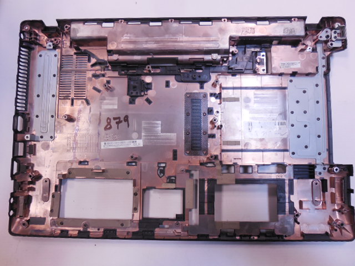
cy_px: 133
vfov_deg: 53.1
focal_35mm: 26
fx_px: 267
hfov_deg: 67.3
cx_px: 178
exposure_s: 1/30
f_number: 3.5
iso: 360
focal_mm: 4.6
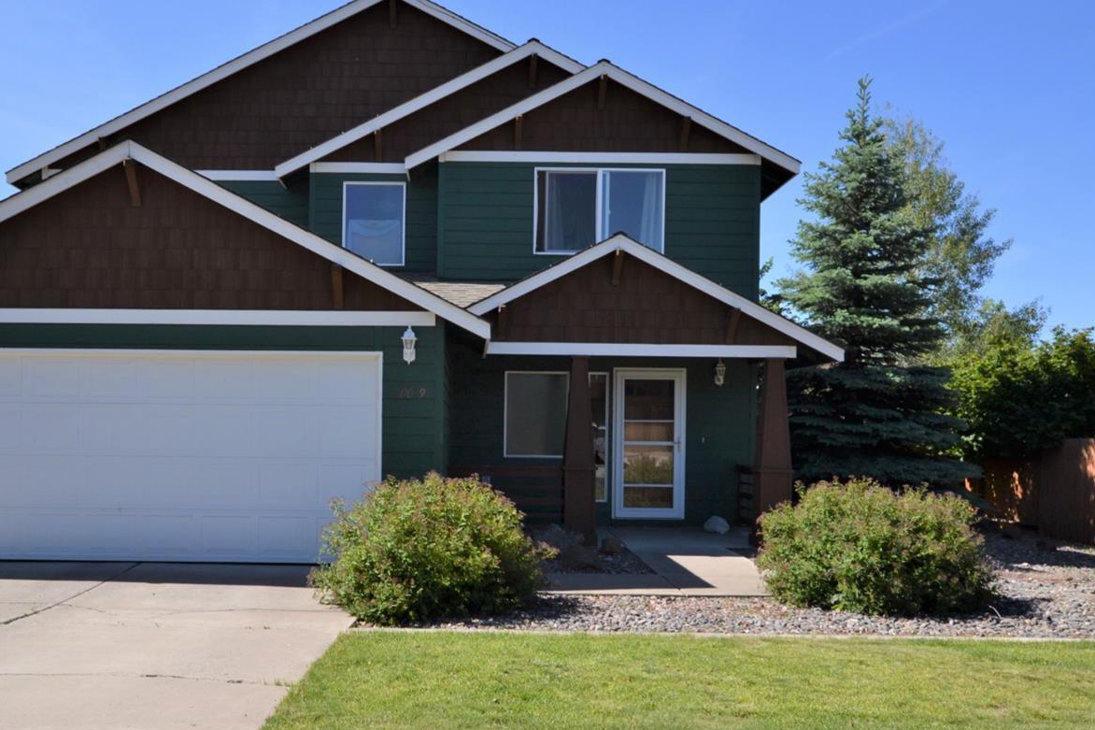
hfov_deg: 57.0
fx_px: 993
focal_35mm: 33
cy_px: 415
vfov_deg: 40.3
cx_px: 403
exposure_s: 1/200
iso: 100
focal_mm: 17
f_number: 9
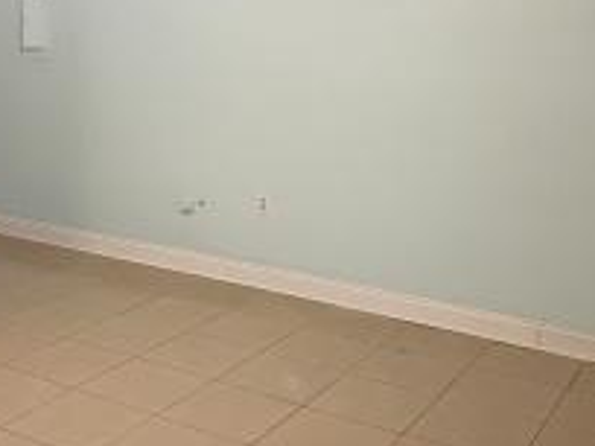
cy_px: 96
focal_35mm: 51
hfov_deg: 37.2
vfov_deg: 28.0
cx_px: 219
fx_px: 877
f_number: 1.6
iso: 400
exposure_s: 1/60
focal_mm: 4.2
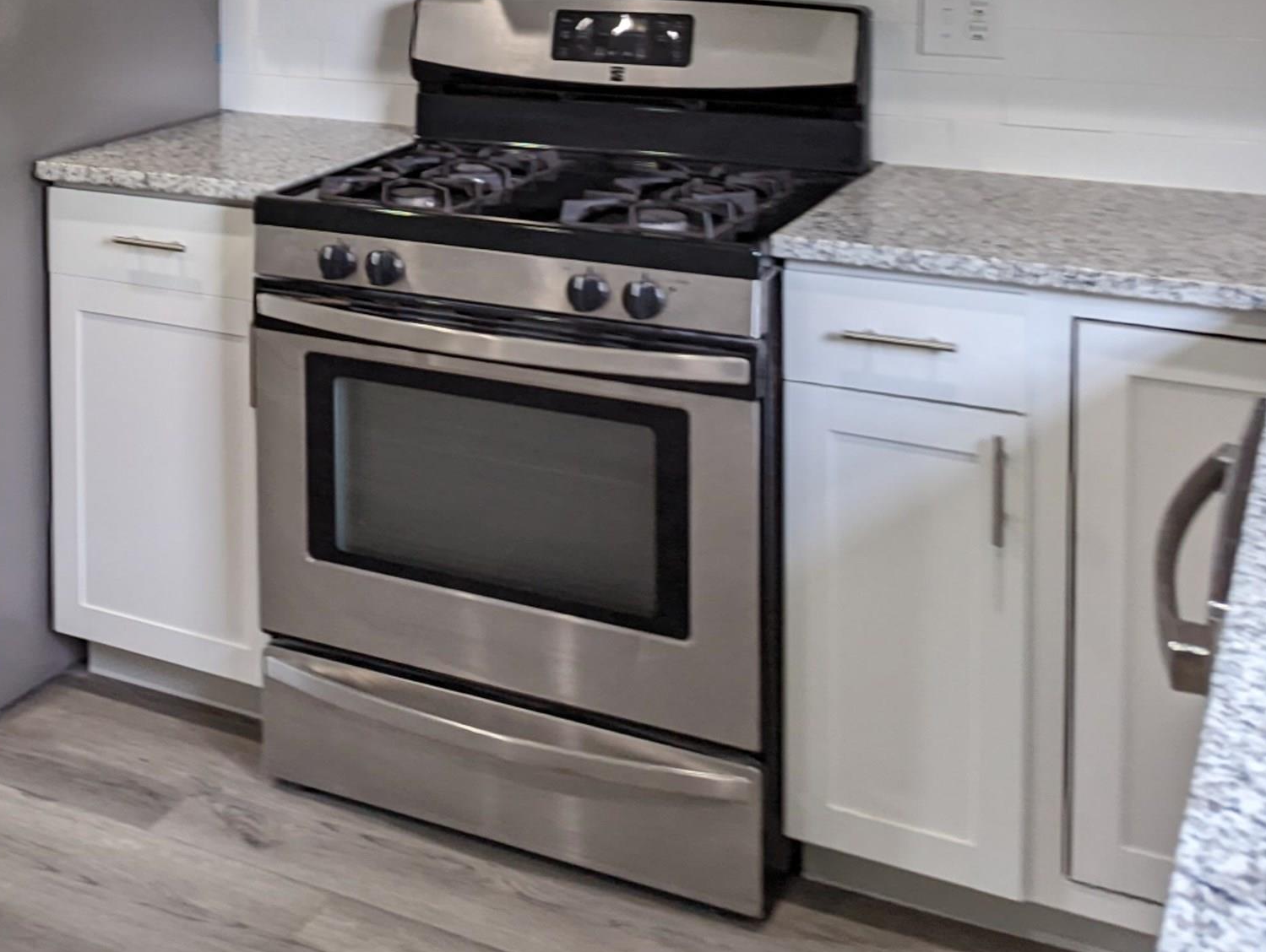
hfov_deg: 37.1
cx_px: 204
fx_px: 1794
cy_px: -3
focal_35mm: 49
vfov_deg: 27.9
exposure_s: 1/120
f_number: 1.85
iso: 106
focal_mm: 6.81
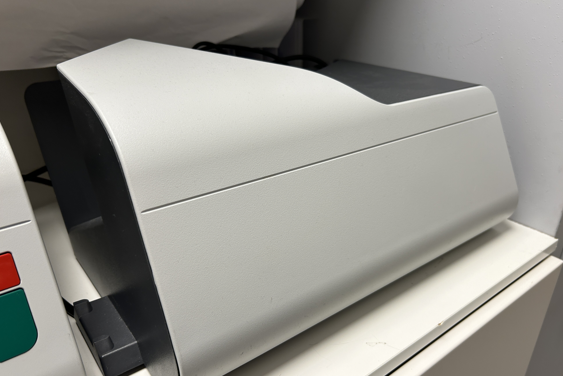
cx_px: 286
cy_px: 200
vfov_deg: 46.4
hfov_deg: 65.5
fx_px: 438
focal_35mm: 28
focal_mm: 5.7
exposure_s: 1/100
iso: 64
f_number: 1.5
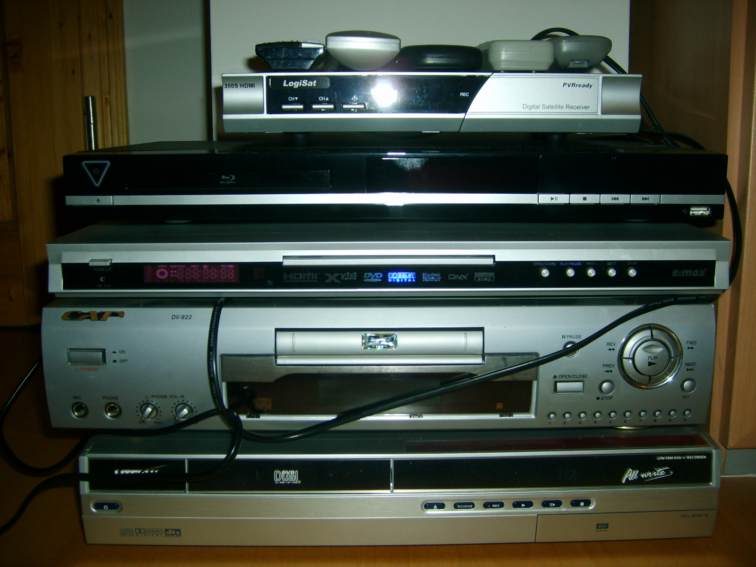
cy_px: 284
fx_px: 764
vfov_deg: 40.7
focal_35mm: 35
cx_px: 378
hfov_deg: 52.6
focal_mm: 5.8
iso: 100
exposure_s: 1/30
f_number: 2.8
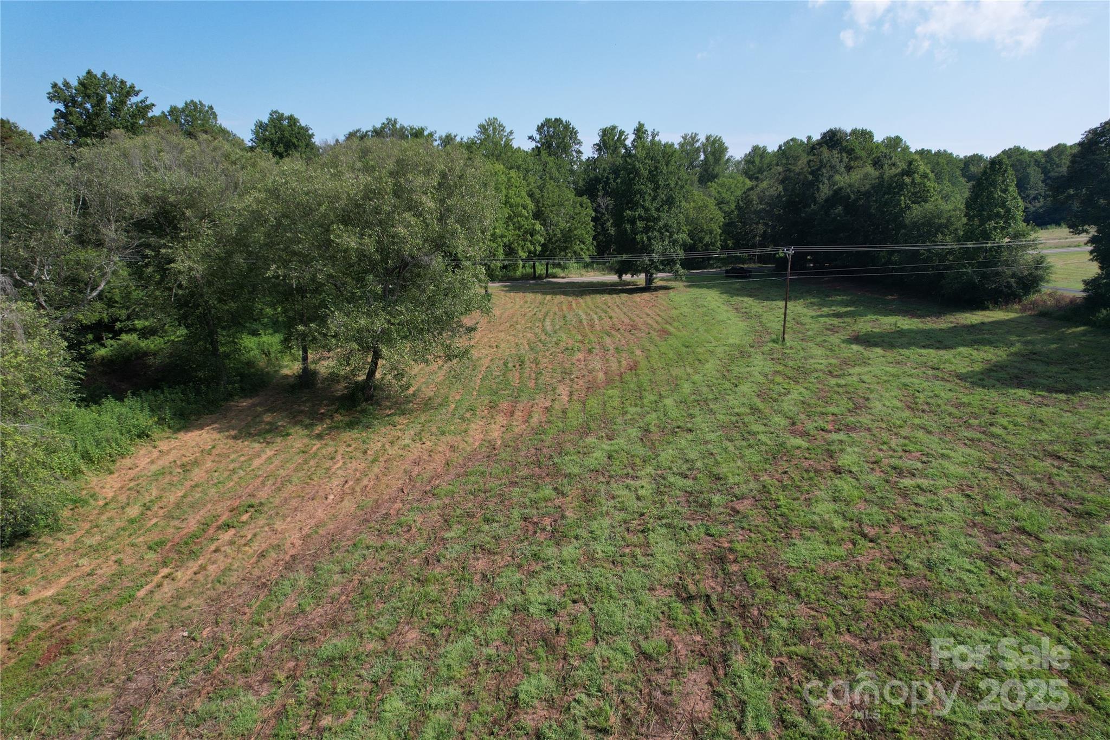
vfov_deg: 57.2
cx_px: 555
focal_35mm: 22
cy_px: 370
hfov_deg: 78.6
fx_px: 678
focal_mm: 8.38
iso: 120
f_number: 2.8
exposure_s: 1/1600
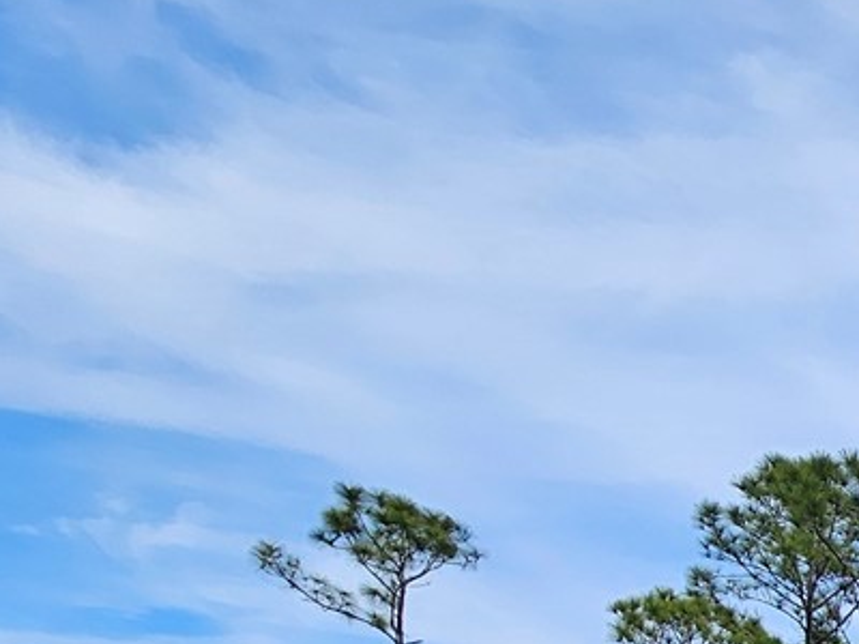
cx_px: 1563
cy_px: 1018
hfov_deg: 21.8
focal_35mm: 52
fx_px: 1290
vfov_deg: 22.1
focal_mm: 2.2
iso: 50
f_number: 2.2
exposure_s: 1/1358
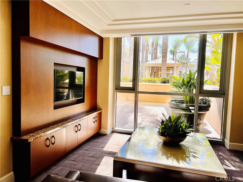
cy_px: 91
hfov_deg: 67.3
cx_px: 122
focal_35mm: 26
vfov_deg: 53.1
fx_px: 183
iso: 50
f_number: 1.5
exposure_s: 1/533
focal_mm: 5.7
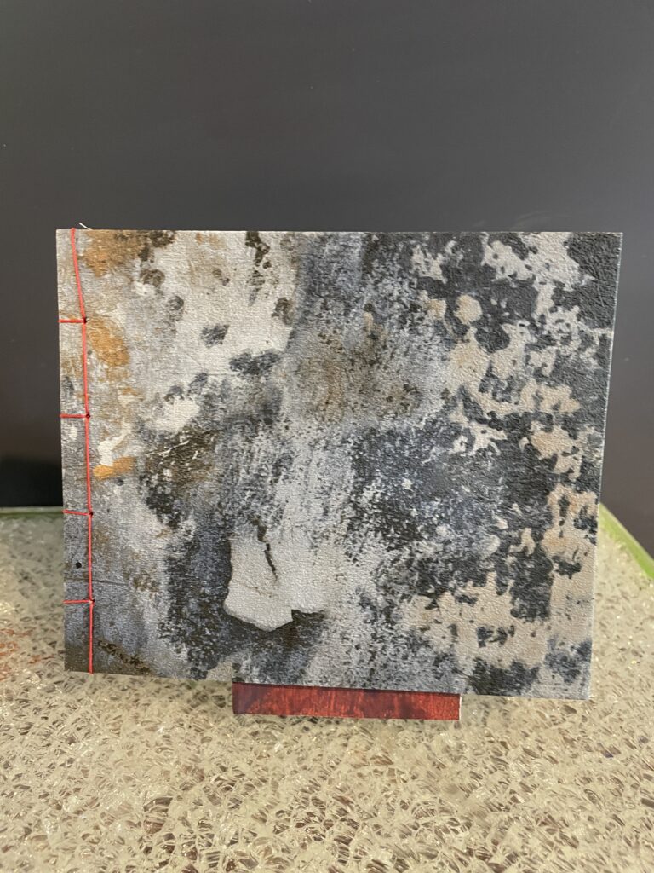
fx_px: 655
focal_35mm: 26
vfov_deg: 67.3
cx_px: 327
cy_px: 436
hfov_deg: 53.1
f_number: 1.6
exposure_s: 1/33
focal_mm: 4.2
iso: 400
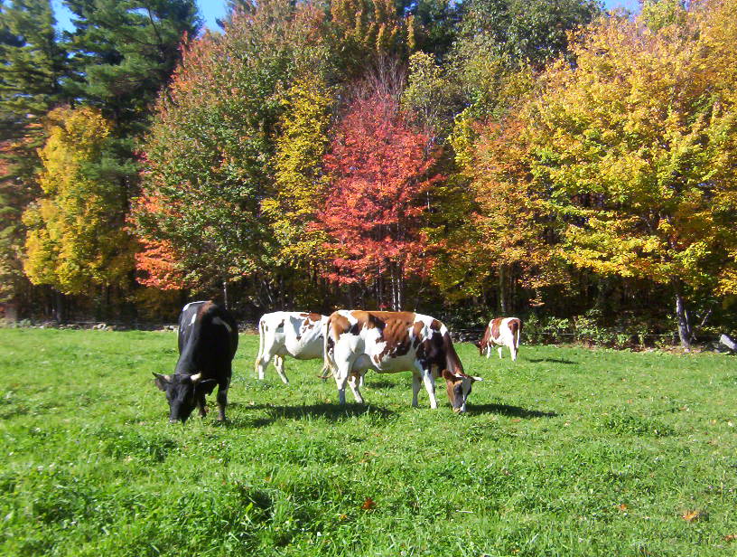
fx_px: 768
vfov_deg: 39.8
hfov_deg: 51.2
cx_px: 368
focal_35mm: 36
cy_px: 278
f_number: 5.24
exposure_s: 1/288
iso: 100
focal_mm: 5.54
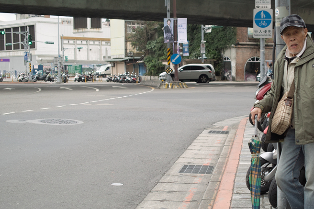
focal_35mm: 64
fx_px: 558
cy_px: 128
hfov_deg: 31.3
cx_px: 195
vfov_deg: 21.2
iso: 100
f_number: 2.8
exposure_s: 1/200
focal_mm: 24.2
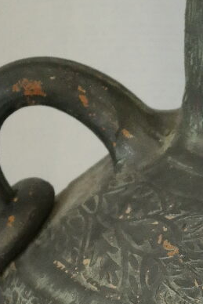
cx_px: 329
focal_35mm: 307
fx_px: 2594
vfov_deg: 6.7
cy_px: 272
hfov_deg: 4.4
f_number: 6.3
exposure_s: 1/30
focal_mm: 45
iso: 1600
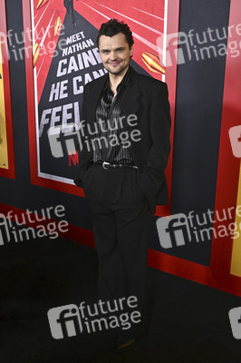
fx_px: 362
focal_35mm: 36
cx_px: 120
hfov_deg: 36.8
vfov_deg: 53.2
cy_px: 182
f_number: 6.3
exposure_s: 1/250
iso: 2000
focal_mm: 36
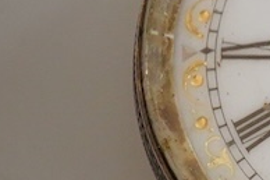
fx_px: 1956
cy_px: 33
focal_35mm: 261
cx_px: 756
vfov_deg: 5.3
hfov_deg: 7.2
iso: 2500
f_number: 5
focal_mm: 30
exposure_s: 1/200
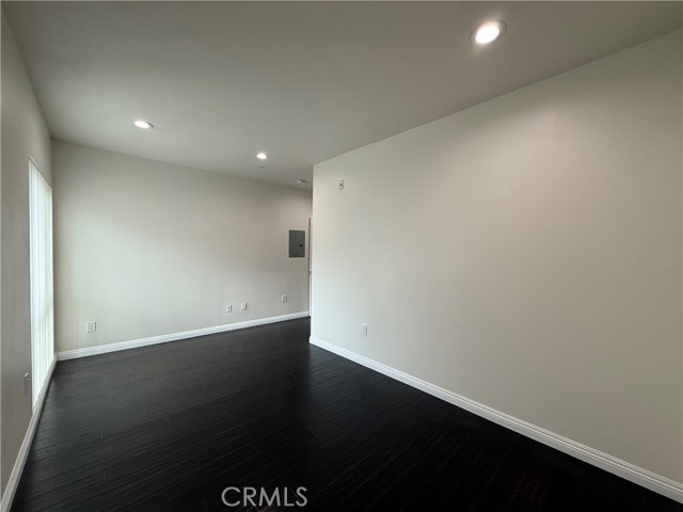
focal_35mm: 14
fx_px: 276
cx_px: 342
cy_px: 256
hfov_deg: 102.1
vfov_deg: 85.7
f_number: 2.2
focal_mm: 2.22
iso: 100
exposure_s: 1/120
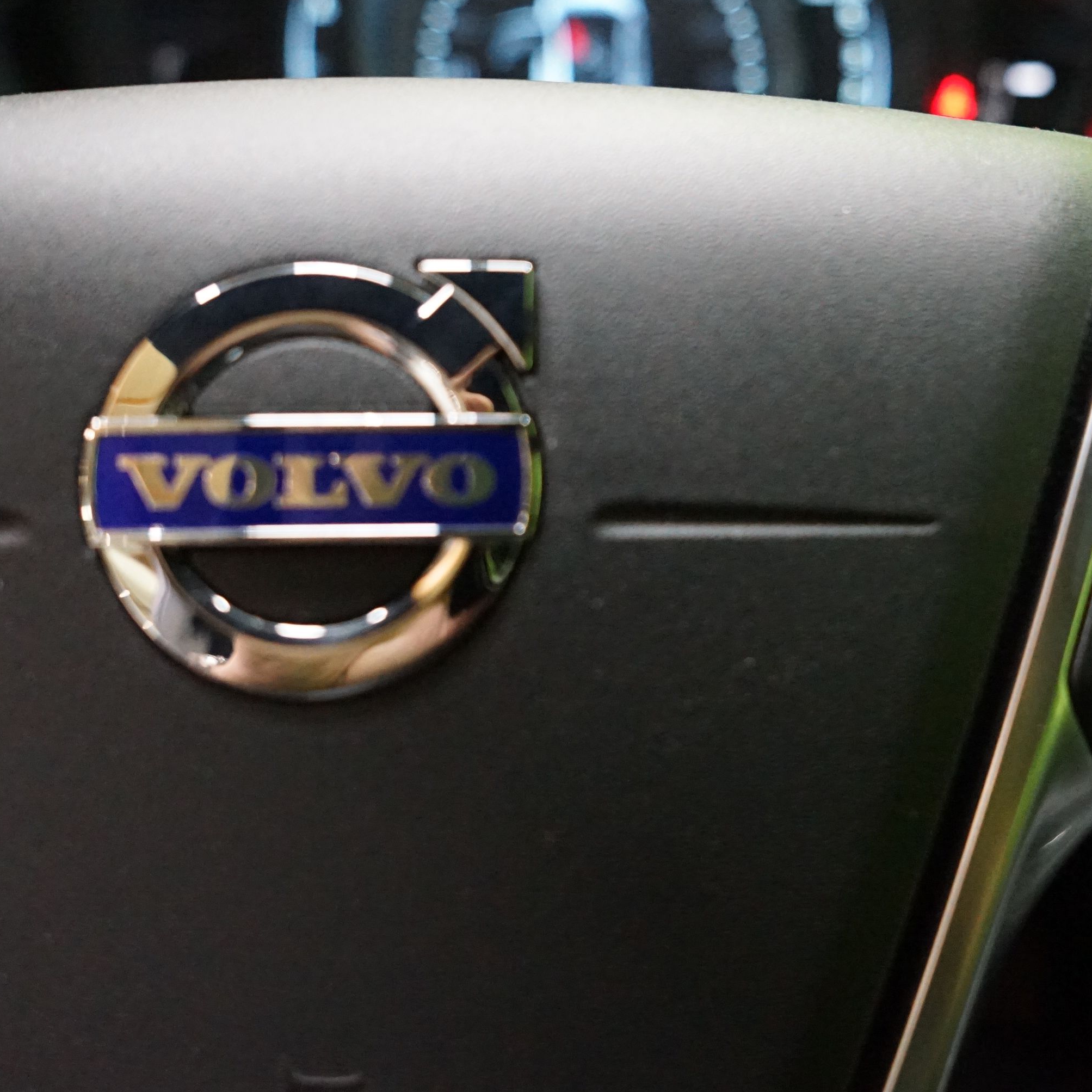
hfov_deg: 33.1
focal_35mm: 50
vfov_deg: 34.0
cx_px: 873
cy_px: 476
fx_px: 1785
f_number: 4
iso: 6400
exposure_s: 1/100
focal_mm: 30
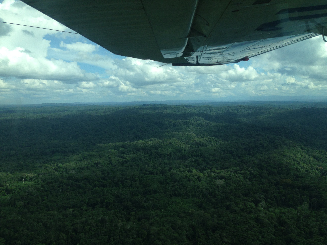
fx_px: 312
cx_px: 164
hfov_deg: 55.4
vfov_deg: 42.9
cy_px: 122
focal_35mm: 33
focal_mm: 4.12
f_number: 2.4
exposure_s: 1/1506
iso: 50
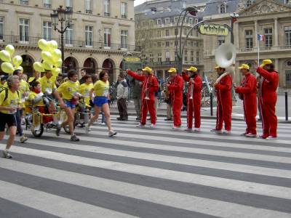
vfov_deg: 26.6
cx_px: 146
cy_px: 109
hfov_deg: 34.9
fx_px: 462
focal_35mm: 55
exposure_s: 1/68.5
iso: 100
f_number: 3.3
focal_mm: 11.3
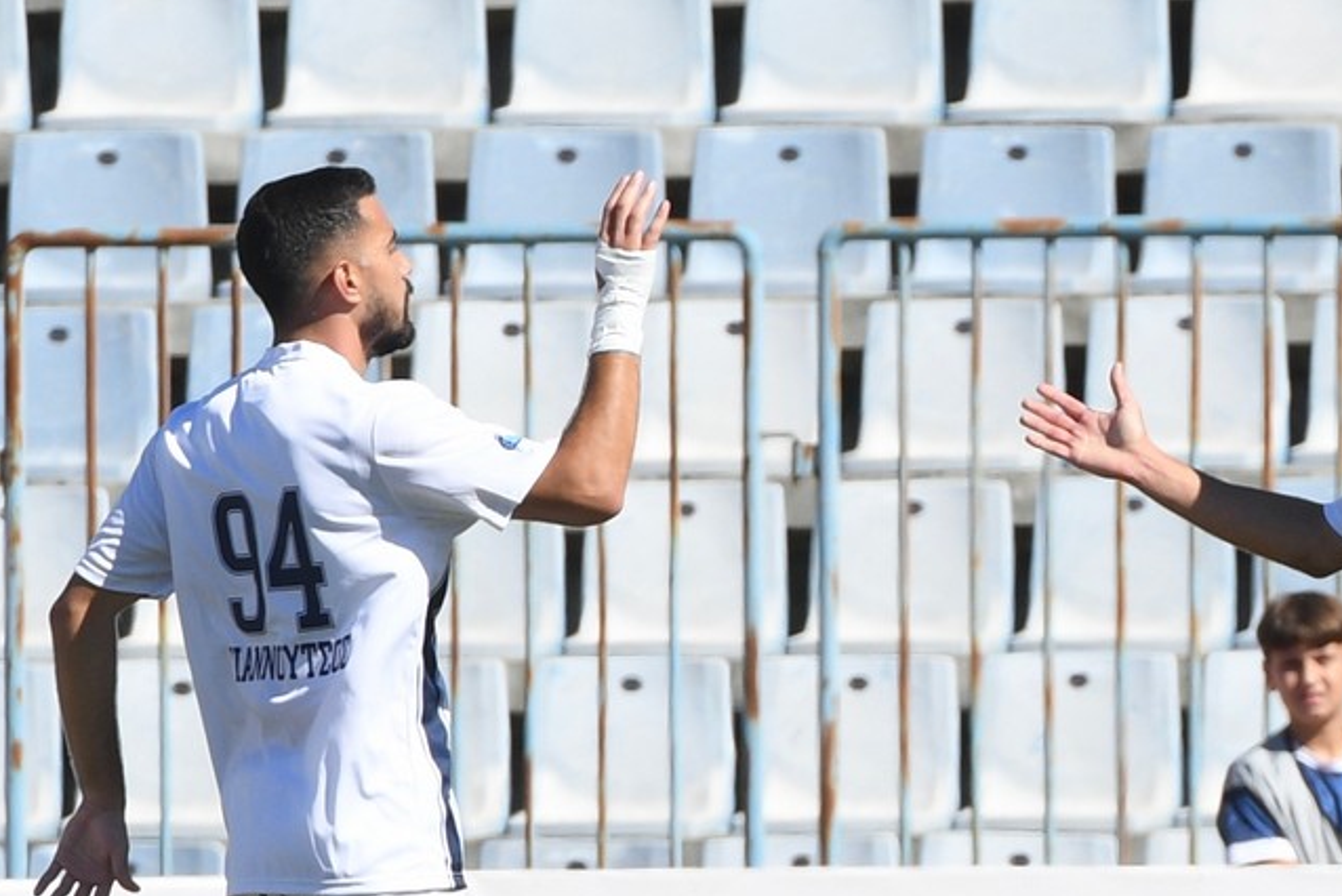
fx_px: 21033
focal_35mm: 564
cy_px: 772
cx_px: 1252
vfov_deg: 2.4
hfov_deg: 3.7
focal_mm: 200
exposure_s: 1/800
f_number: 5.6
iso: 200
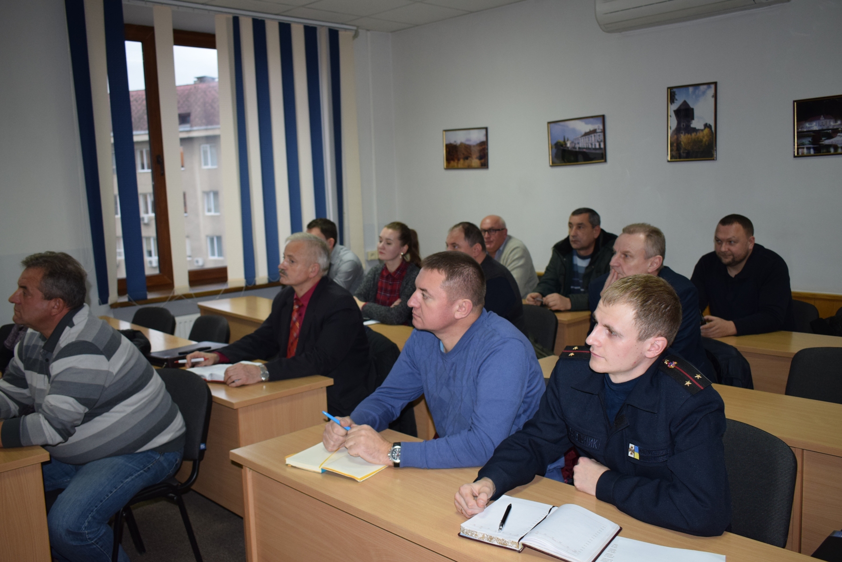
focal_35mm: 33
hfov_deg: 57.2
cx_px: 421
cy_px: 281
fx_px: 772
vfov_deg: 40.0
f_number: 4
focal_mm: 22
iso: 800
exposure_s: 1/60
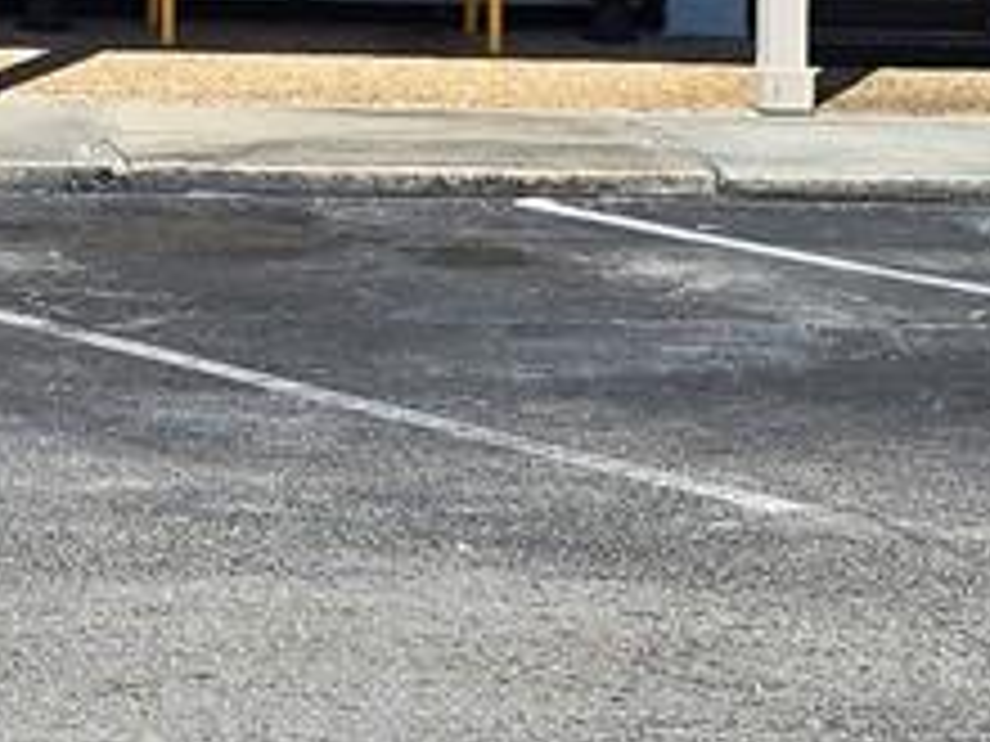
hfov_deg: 11.5
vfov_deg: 8.7
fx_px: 4776
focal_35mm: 167
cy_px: -360
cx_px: -346
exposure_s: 1/1111
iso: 12
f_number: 1.7
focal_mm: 6.3
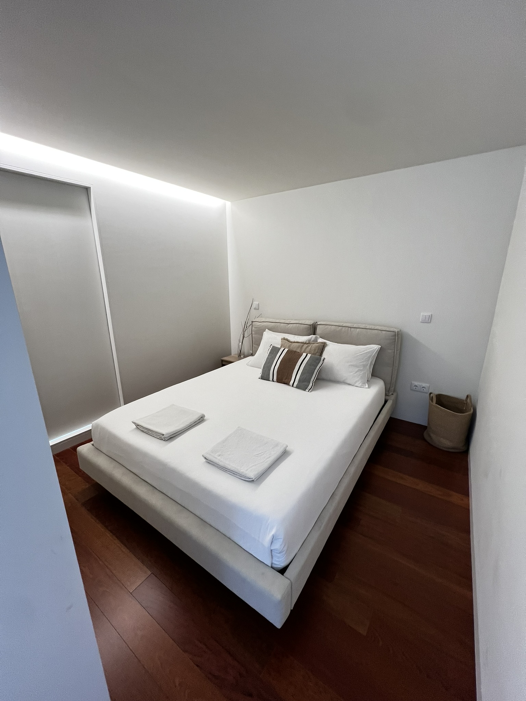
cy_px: 350
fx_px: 263
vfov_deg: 106.2
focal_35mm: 13
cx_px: 263
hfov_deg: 89.9
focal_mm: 1.57
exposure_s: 1/100
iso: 160
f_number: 1.8
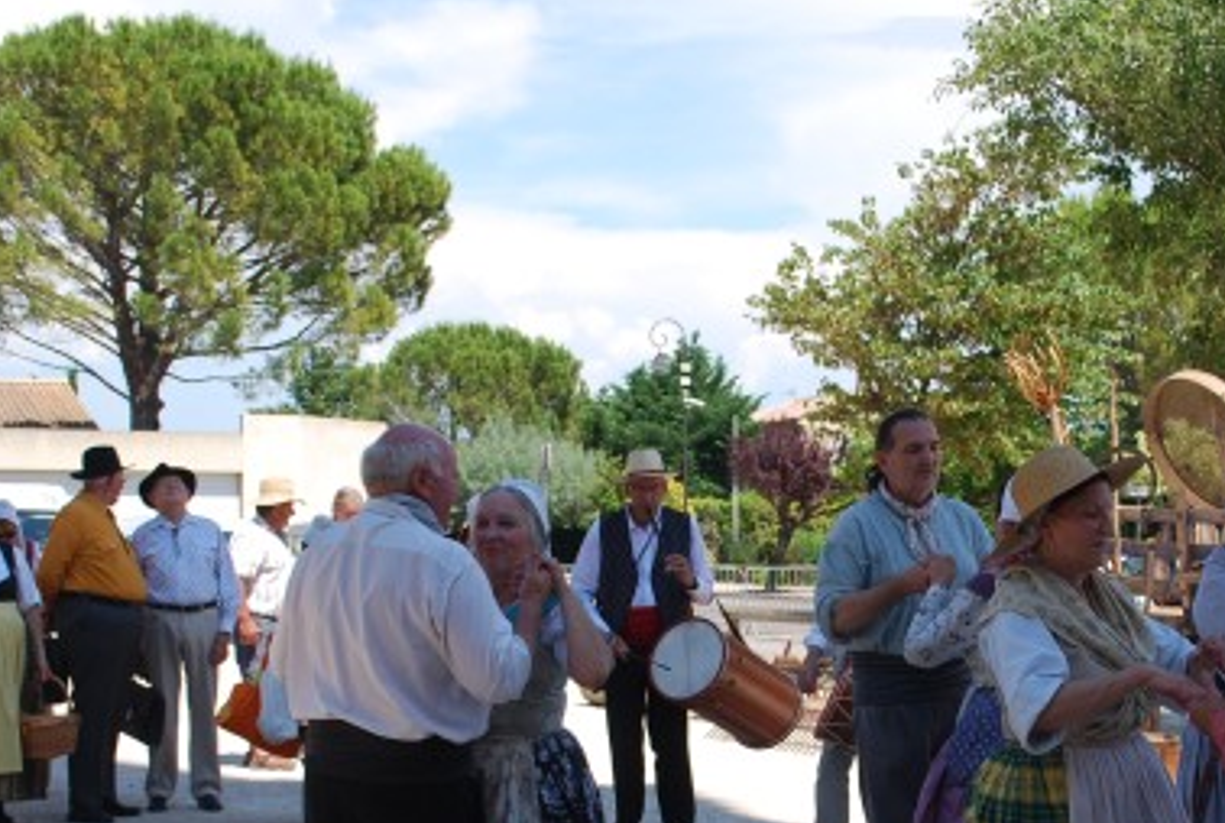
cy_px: 679
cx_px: 800
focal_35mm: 66
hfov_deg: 30.3
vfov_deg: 20.4
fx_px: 2251
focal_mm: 26
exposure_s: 1/200
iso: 100
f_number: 7.1
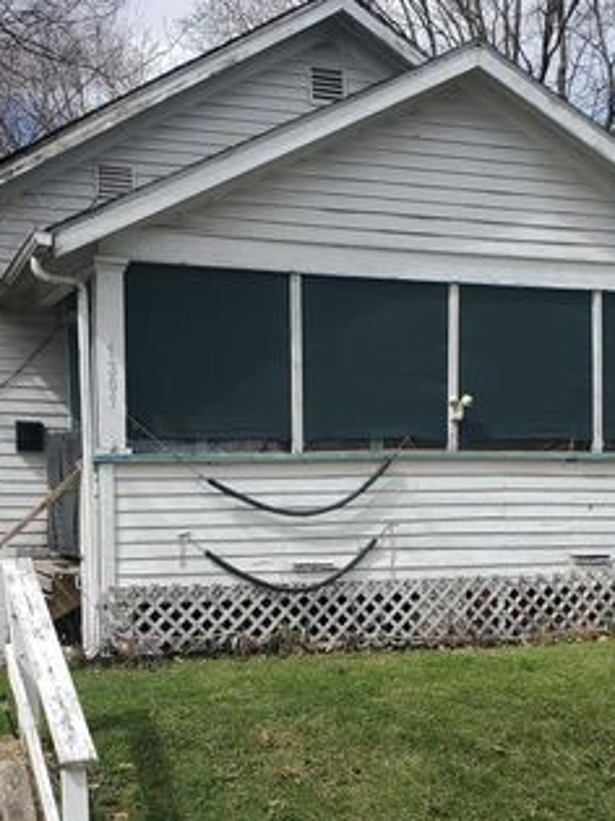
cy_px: 614
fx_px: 1304
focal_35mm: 55
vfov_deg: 34.2
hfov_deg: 26.5
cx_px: 341
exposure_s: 1/1192
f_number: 2.4
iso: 50
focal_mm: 4.3
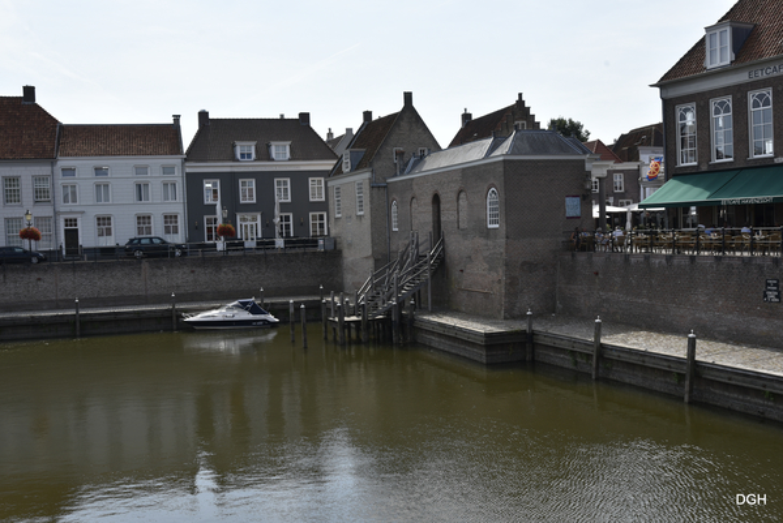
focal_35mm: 38
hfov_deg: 50.7
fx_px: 827
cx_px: 392
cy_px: 262
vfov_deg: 35.1
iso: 200
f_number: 10
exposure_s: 1/400
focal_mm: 38
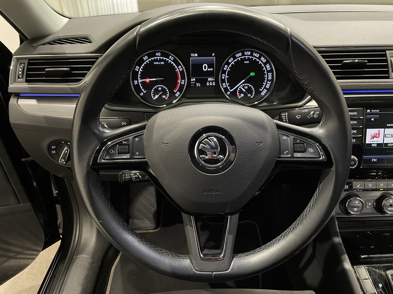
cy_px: 147
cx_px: 196
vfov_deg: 53.1
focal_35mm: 26
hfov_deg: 67.3
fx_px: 295
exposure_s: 1/56
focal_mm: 4.2
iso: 400
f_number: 1.6
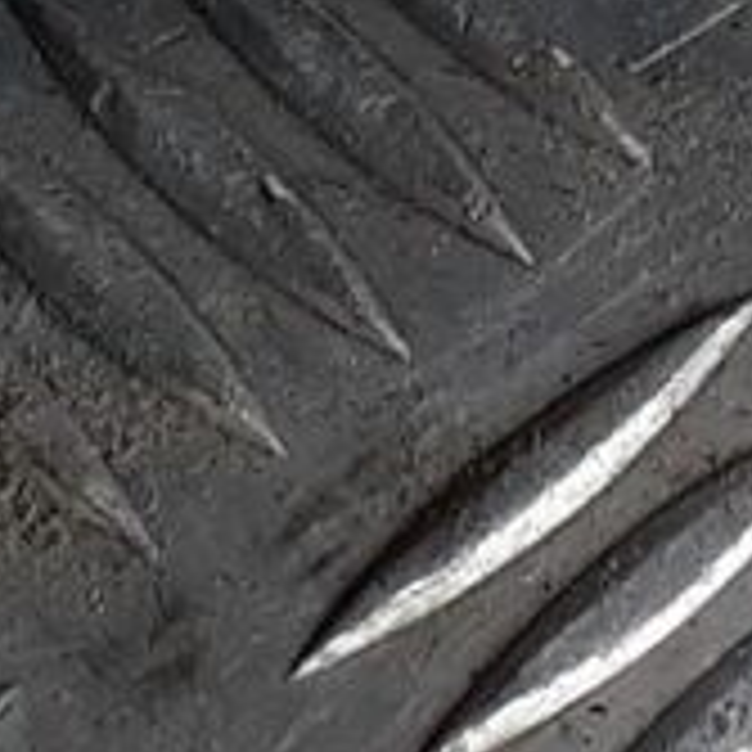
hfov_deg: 8.7
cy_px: -838
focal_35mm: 200
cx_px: 414
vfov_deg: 8.3
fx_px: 4916
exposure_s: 1/50
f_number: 1.9
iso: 40
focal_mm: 3.6
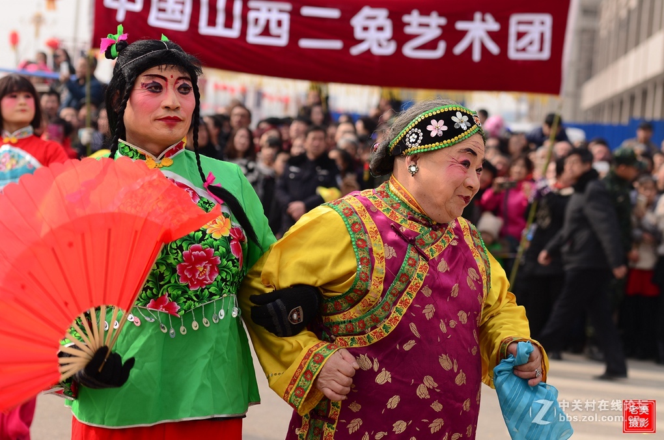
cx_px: 332
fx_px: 1933
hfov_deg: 19.5
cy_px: 220
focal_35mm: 105
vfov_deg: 13.0
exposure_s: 1/500
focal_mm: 70
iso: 100
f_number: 4
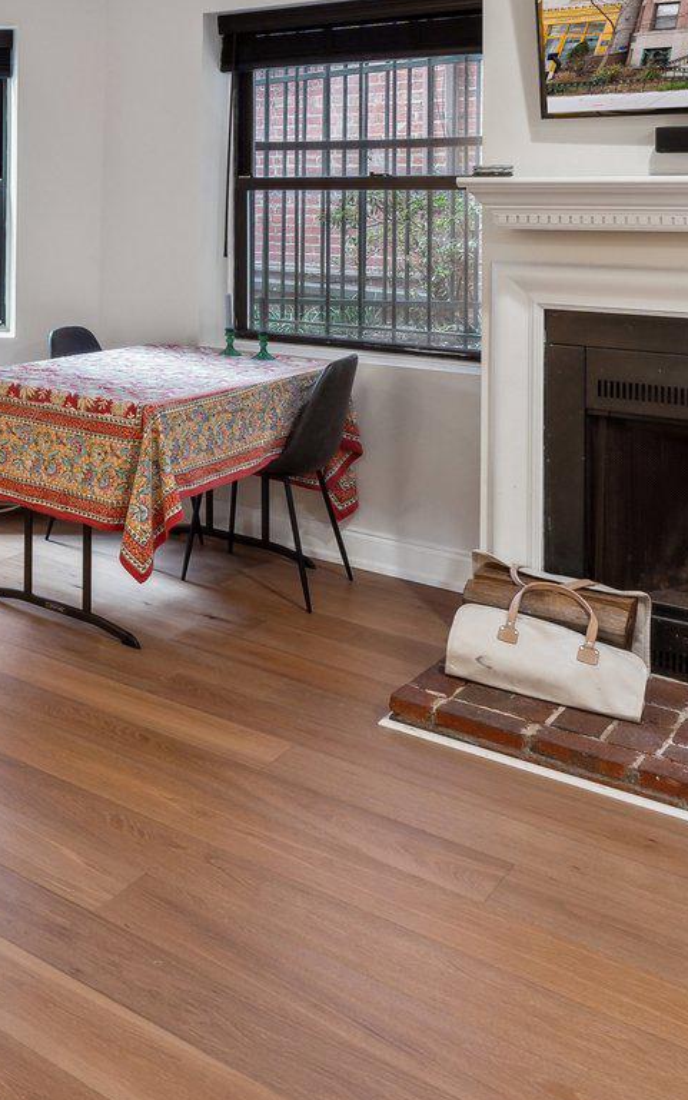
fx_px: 1139
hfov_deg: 28.4
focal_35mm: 38
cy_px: 194
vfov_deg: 48.1
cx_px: -177
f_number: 8
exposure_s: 1/6
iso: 200
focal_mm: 14
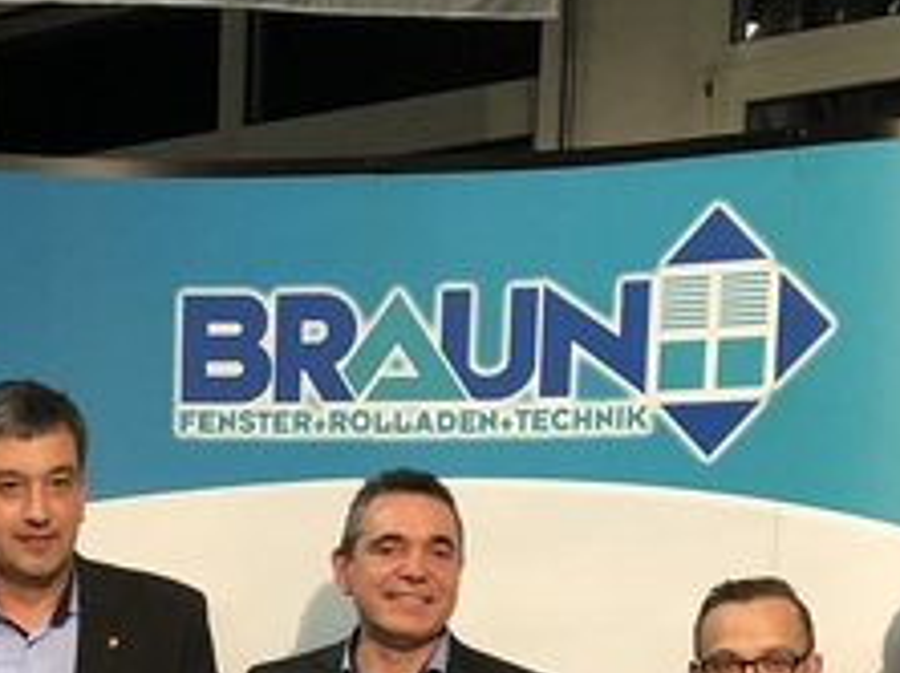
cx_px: 154
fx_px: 2389
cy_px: 977
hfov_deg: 21.0
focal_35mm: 92
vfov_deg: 15.0
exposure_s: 1/17
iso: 80
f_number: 1.8
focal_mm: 3.99
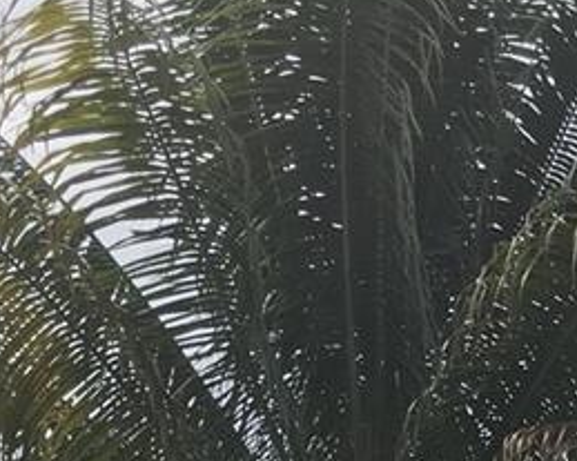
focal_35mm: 131
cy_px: 1163
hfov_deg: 14.3
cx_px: 662
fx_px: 2236
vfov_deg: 10.1
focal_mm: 4.15
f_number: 2.2
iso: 25
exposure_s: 1/1570
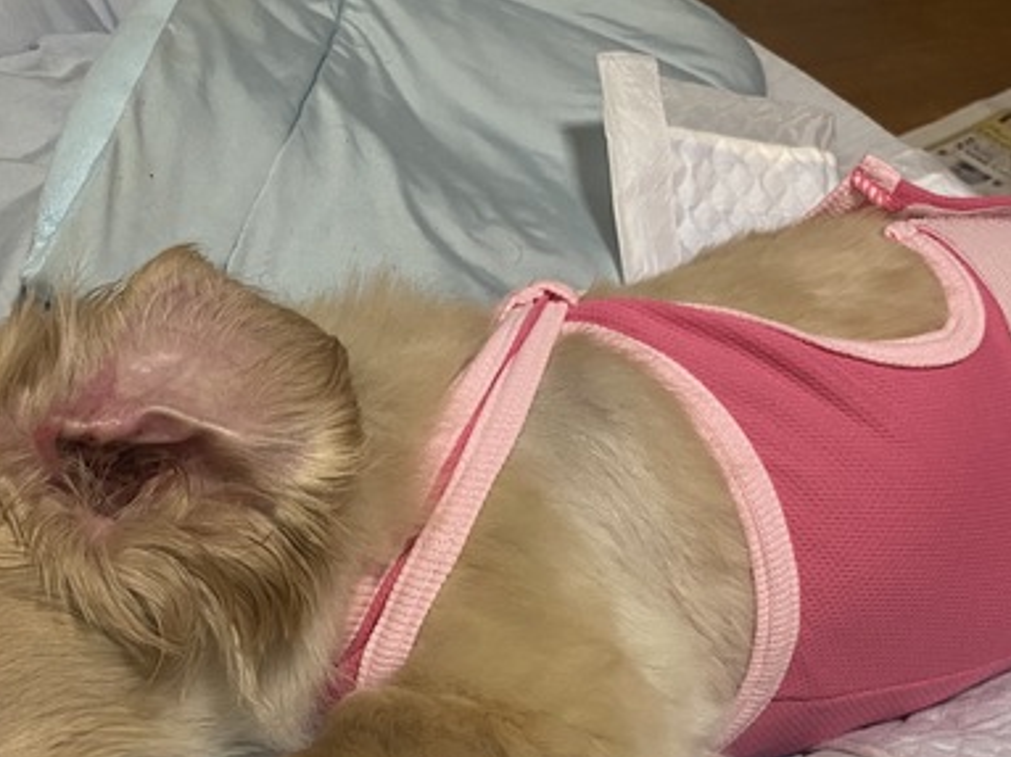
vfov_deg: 27.7
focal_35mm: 50
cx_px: 441
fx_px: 1460
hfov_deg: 38.1
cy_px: 723
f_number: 1.8
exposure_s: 1/53
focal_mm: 4.25
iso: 200
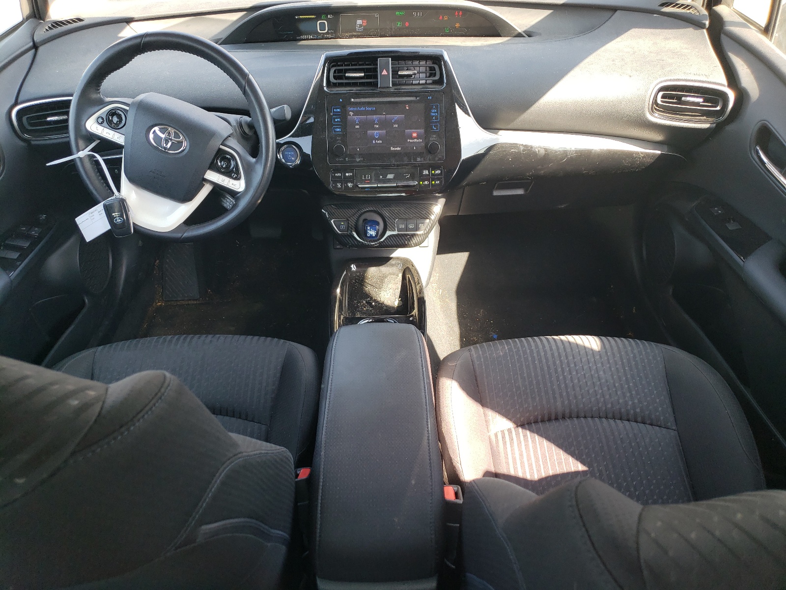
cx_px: 393
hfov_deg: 67.3
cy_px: 295
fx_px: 590
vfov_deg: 53.1
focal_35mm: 26
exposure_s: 1/123
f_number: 1.5
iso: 50
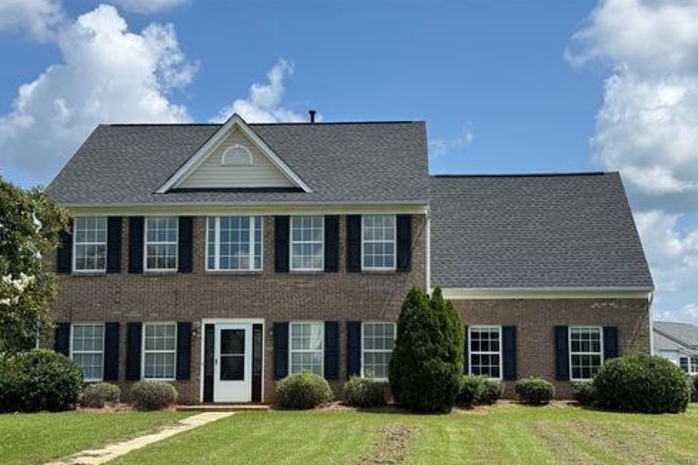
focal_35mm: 51
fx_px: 989
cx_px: 345
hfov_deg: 38.9
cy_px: 263
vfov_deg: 26.5
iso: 64
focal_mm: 6.76
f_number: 1.78
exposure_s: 1/4310
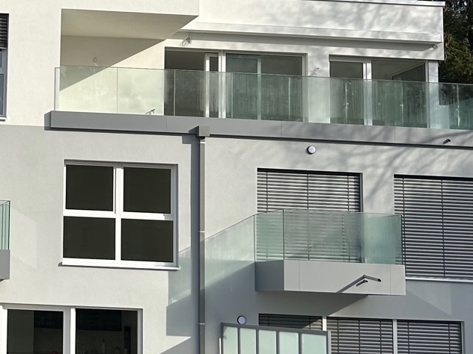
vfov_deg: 17.8
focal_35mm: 83
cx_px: -109
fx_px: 1134
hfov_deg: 21.7
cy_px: 144
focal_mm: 5.7
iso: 50
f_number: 1.5
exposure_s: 1/5587
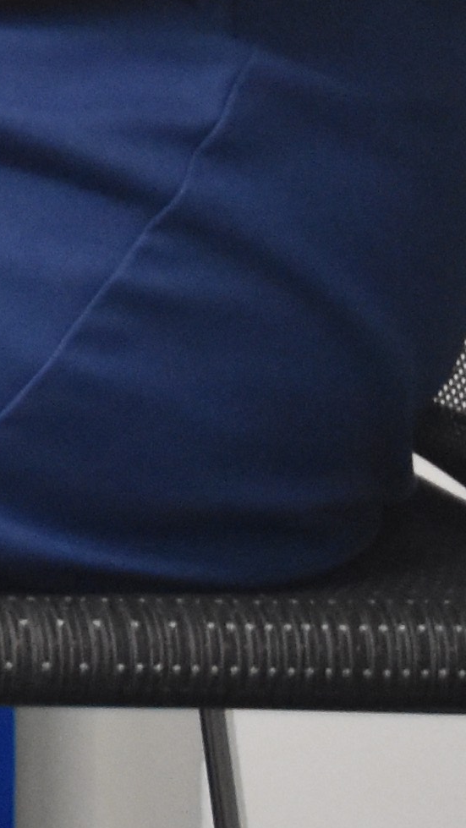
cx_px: -1787
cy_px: -805
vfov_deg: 5.5
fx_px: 8454
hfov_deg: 3.0
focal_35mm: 385
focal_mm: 40
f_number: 4.8
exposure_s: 1/60
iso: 2200
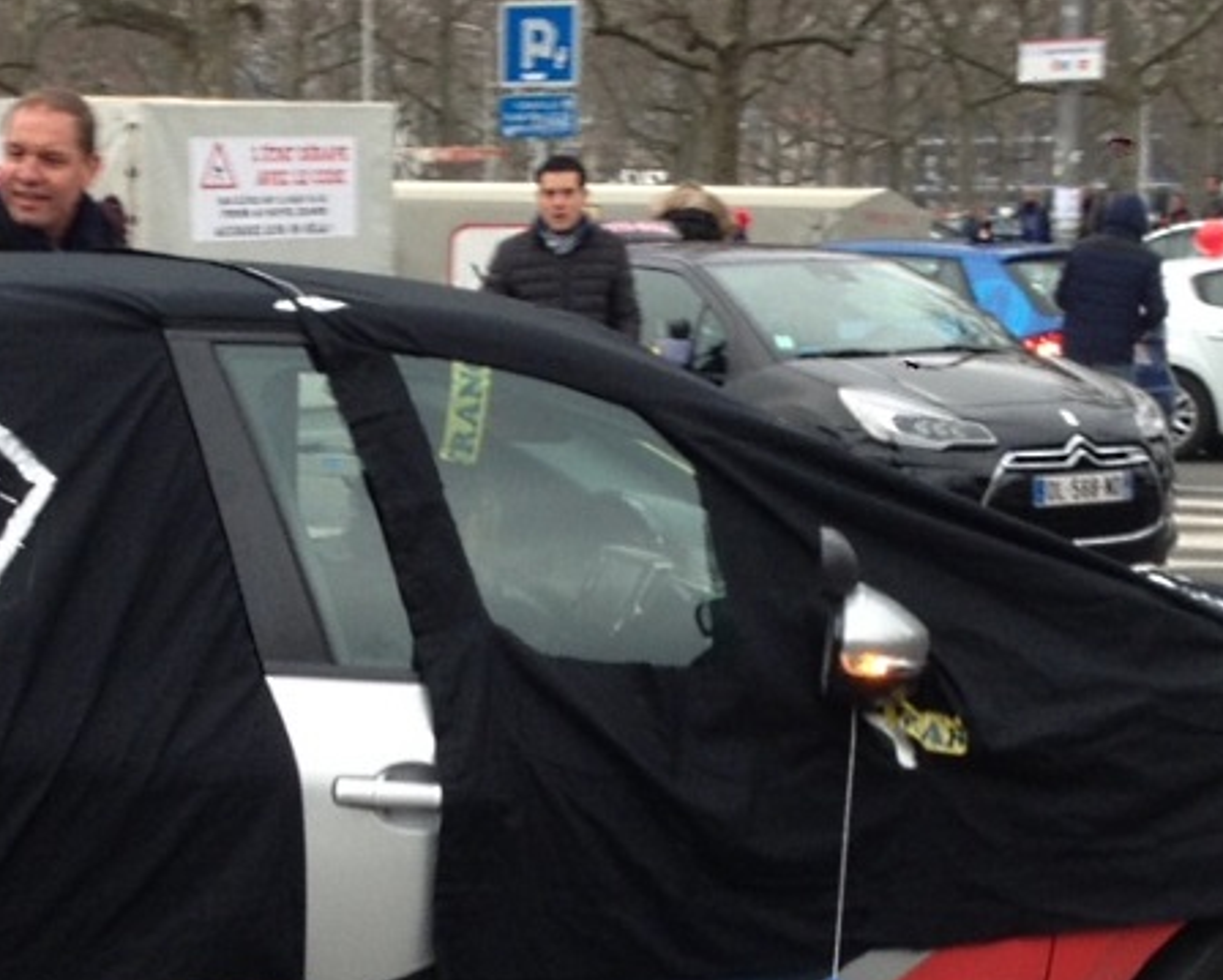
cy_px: 732
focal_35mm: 92
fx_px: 3332
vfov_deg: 16.6
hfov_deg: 20.7
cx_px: 363
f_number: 2.4
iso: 50
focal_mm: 4.12
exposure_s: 1/60
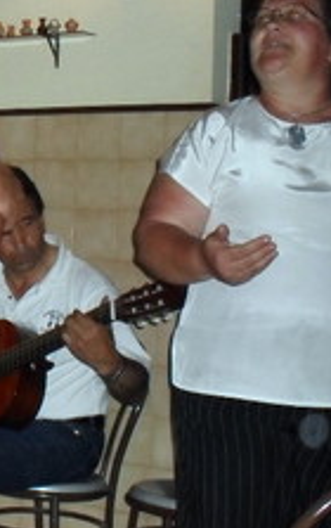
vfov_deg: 24.9
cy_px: 233
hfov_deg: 15.3
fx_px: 1194
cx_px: -57
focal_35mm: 83
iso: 240
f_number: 3.2
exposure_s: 1/45
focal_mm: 6.3
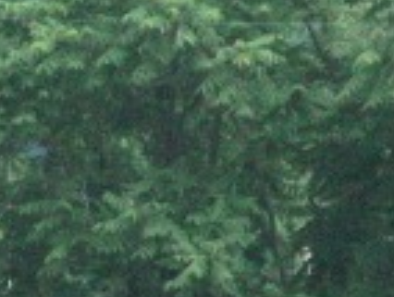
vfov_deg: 1.4
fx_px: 11914
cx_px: -339
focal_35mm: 1045
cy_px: 475
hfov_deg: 1.9
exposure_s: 1/400
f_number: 4.4
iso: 800
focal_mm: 41
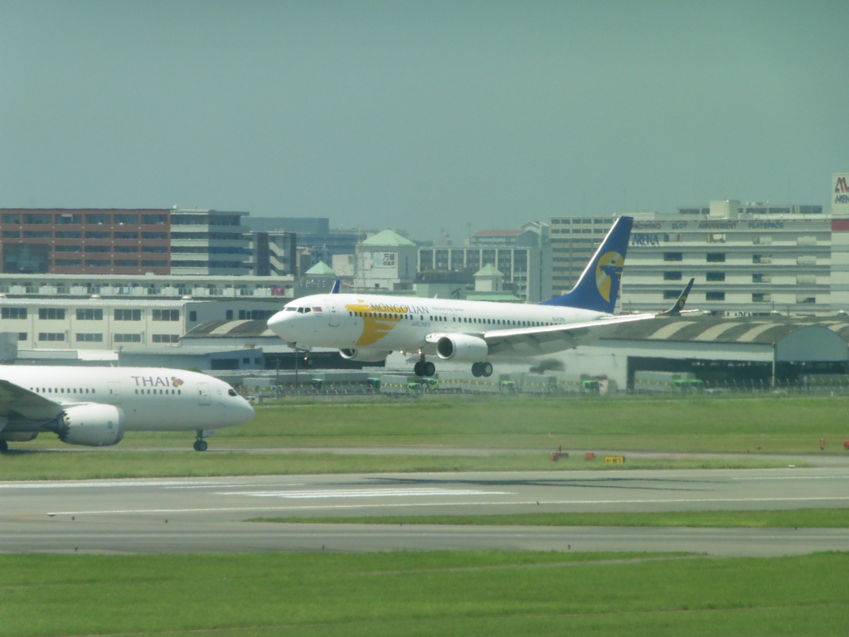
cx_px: 424
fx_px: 7088
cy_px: 318
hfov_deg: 6.9
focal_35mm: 289
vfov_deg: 5.1
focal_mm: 51.5
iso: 400
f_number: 6.3
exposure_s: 1/800
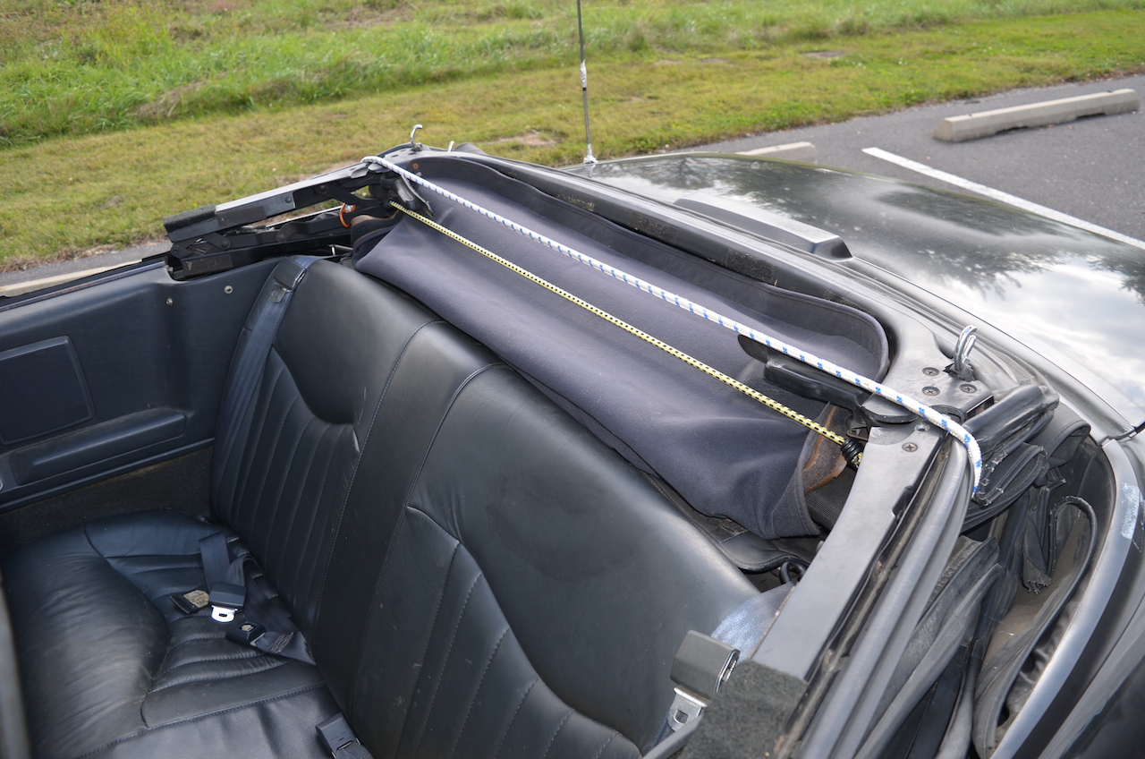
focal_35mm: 27
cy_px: 380
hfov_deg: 67.5
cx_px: 572
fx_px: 857
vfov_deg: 47.7
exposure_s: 1/200
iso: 100
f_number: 5.6
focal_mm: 18
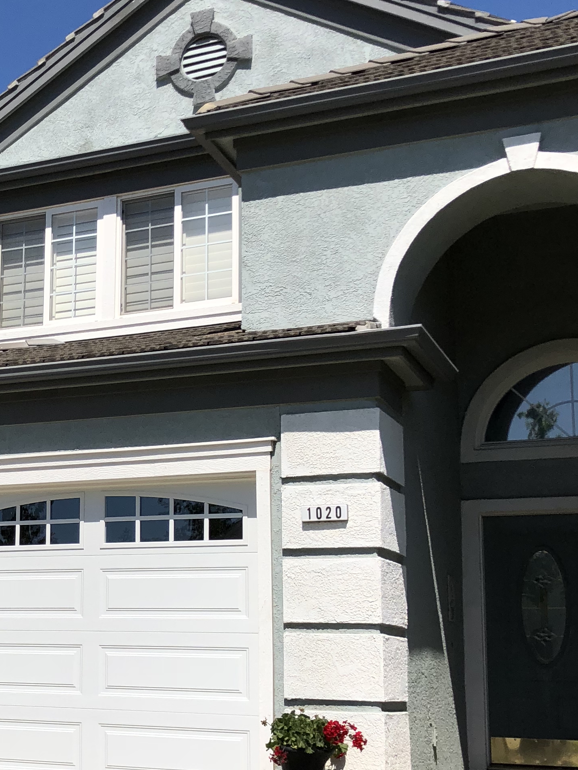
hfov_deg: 23.6
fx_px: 1313
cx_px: -19
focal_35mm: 59
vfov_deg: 32.5
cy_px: 493
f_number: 1.8
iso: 20
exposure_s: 1/3690
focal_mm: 4
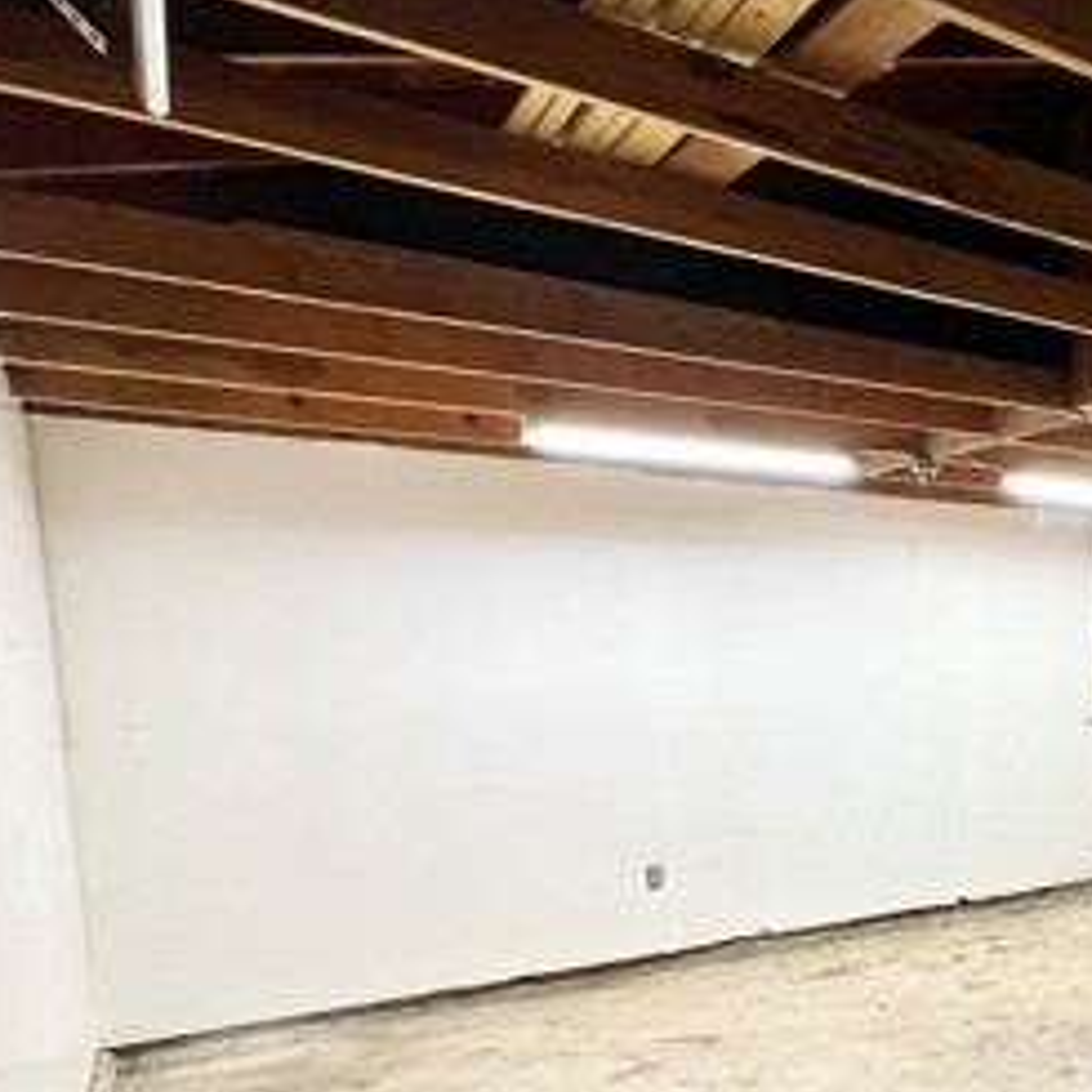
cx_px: 1257
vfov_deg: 52.4
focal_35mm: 30
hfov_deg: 40.8
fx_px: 1071
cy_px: 771
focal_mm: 1.57
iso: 200
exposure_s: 1/120
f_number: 1.8
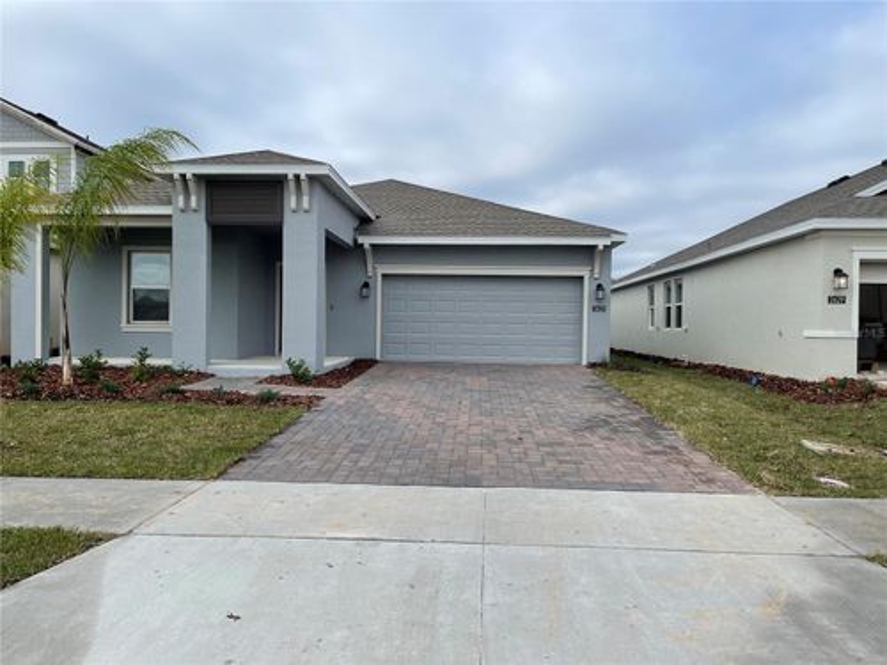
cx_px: 444
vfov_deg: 54.9
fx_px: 641
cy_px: 332
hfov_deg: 69.4
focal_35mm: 25
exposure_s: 1/3448
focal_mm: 5.1
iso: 32
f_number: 1.6
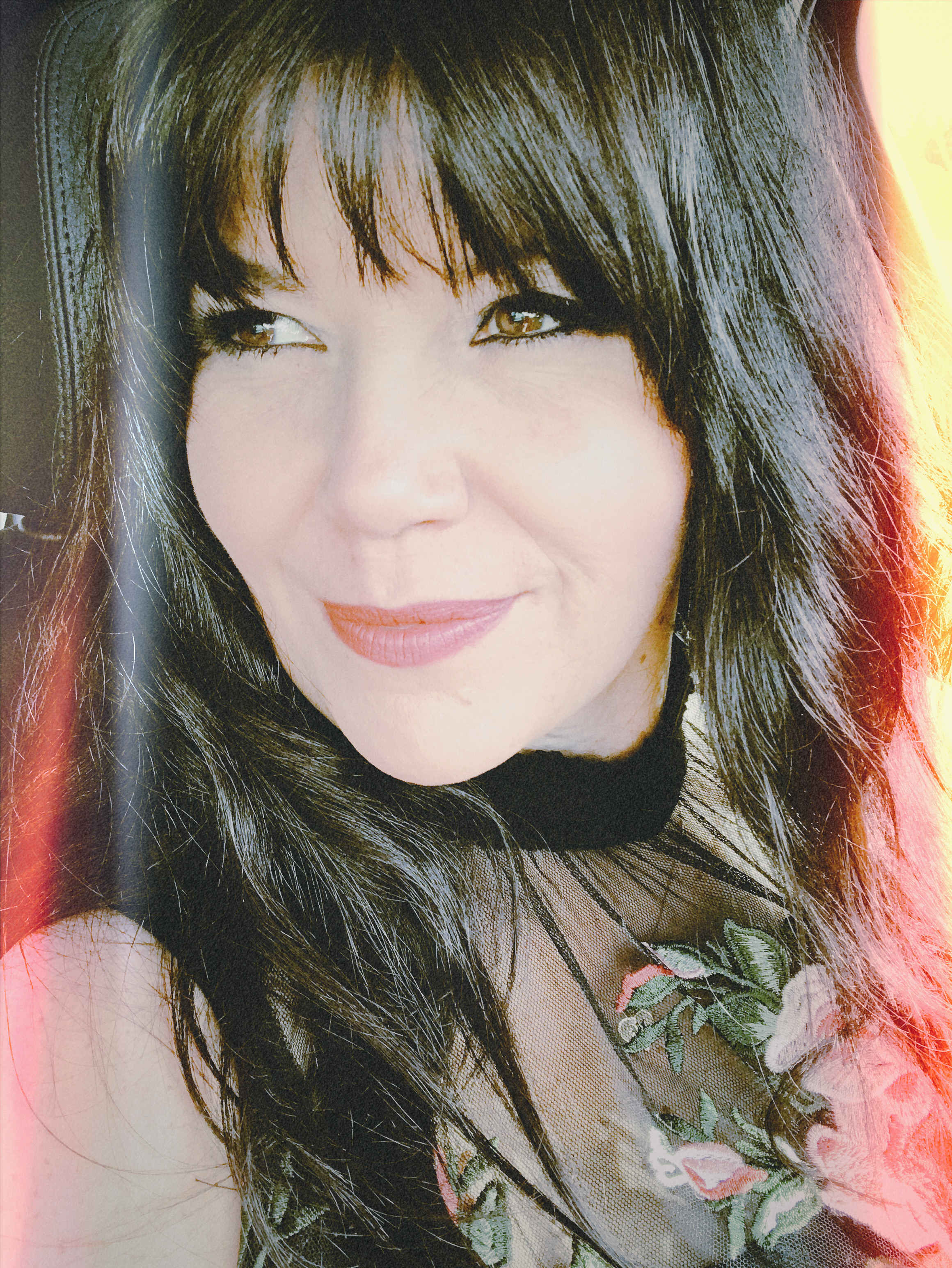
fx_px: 1172
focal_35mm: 32
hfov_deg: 44.2
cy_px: 634
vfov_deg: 56.8
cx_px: 476
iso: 25
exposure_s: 1/40
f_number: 2.2
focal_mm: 2.87
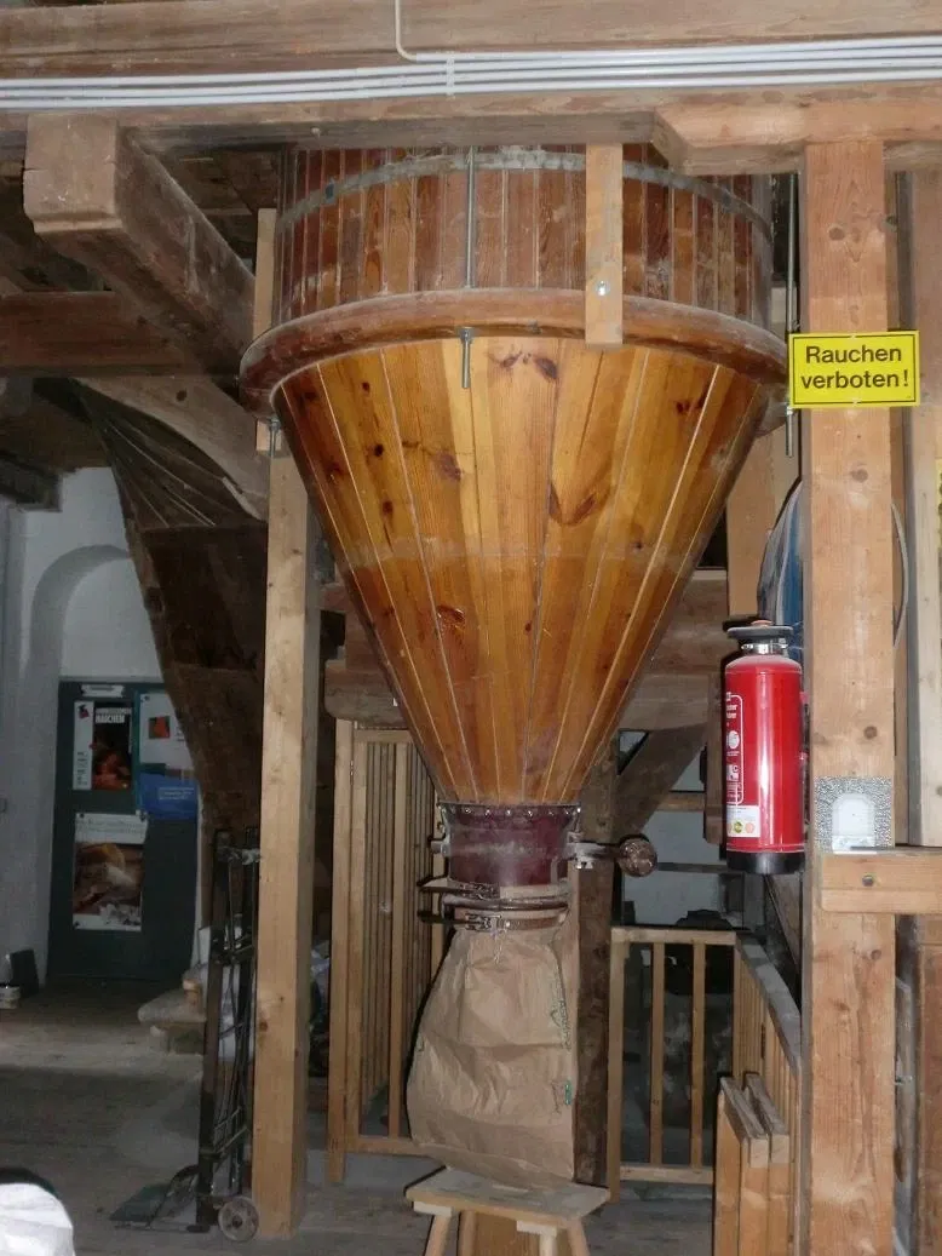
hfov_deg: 36.8
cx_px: 471
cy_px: 628
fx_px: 1415
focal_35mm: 39
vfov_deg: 47.9
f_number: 3.1
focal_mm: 6.51
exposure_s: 1/25
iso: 400
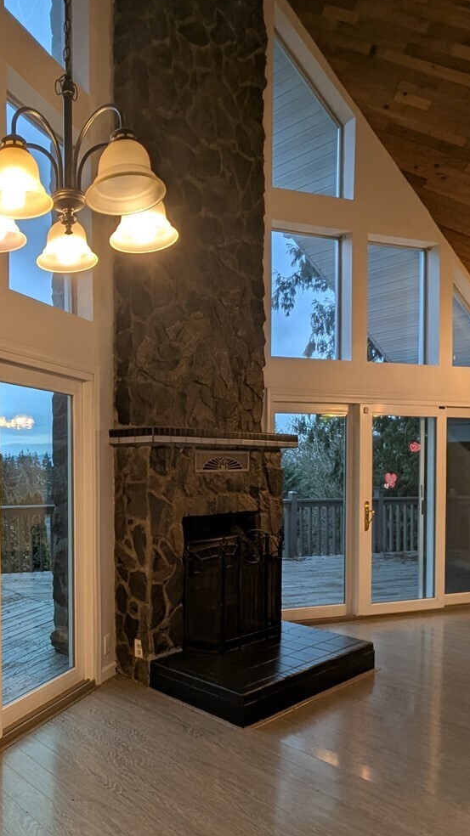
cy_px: 484
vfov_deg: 78.1
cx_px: 52
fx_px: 510
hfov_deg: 45.2
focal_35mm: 23
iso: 48
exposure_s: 1/60
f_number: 2.2
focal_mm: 1.95
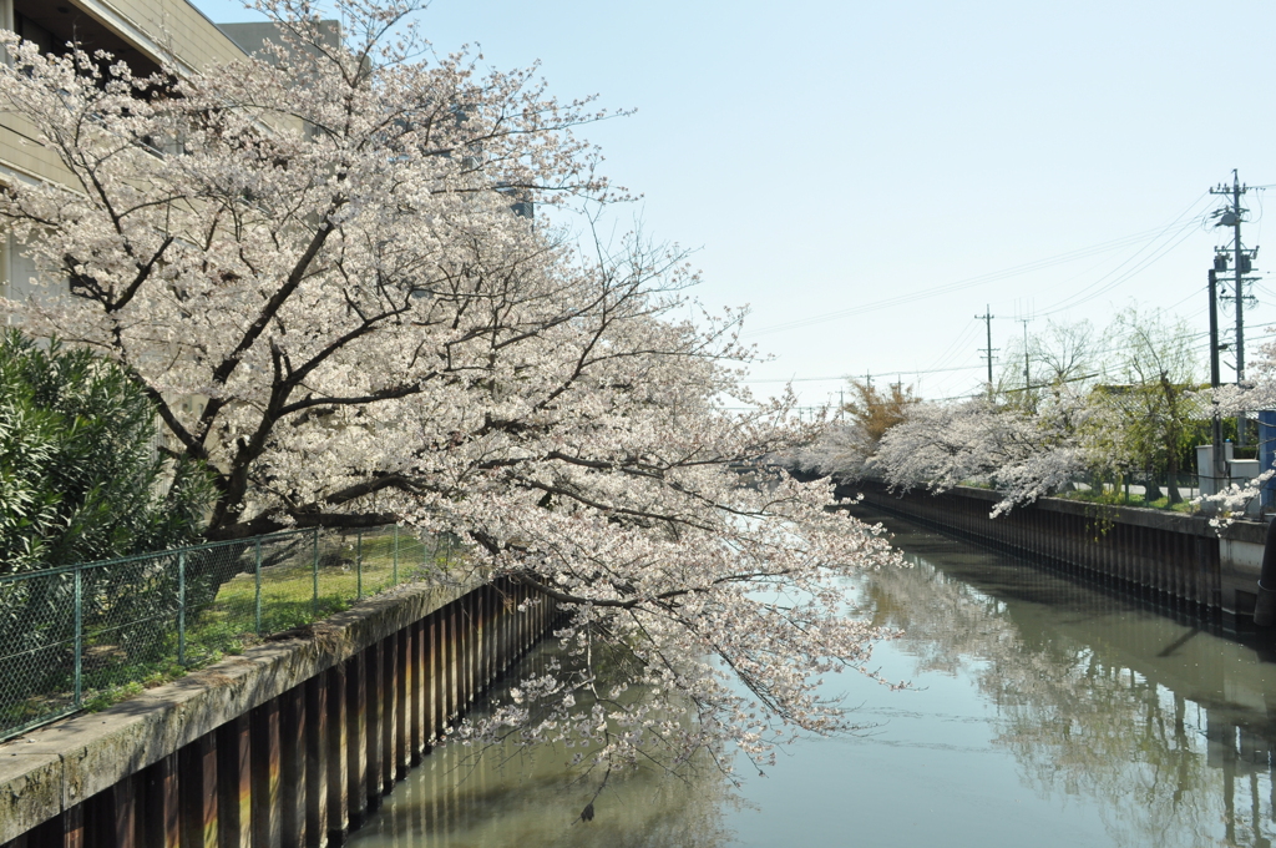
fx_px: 1274
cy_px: 424
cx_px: 638
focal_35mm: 36
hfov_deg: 53.2
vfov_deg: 36.8
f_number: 10
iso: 200
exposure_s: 1/400
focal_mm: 24
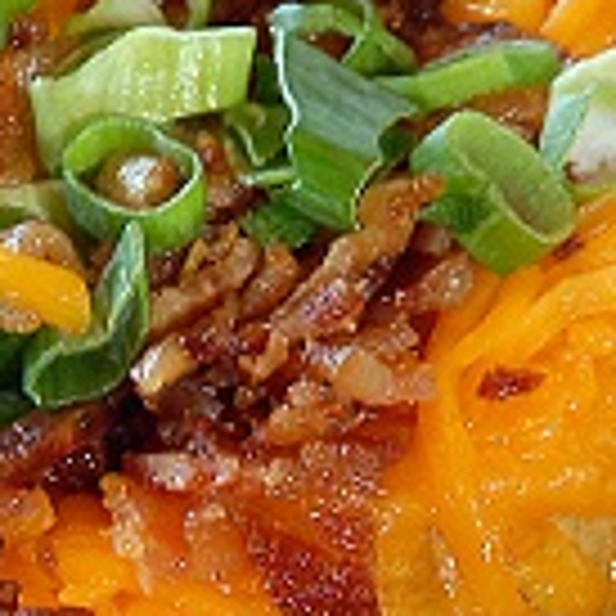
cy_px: 812
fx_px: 13107
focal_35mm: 651
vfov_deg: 2.7
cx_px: 821
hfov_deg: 2.7
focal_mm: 90
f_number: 7.1
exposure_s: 1/13
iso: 400
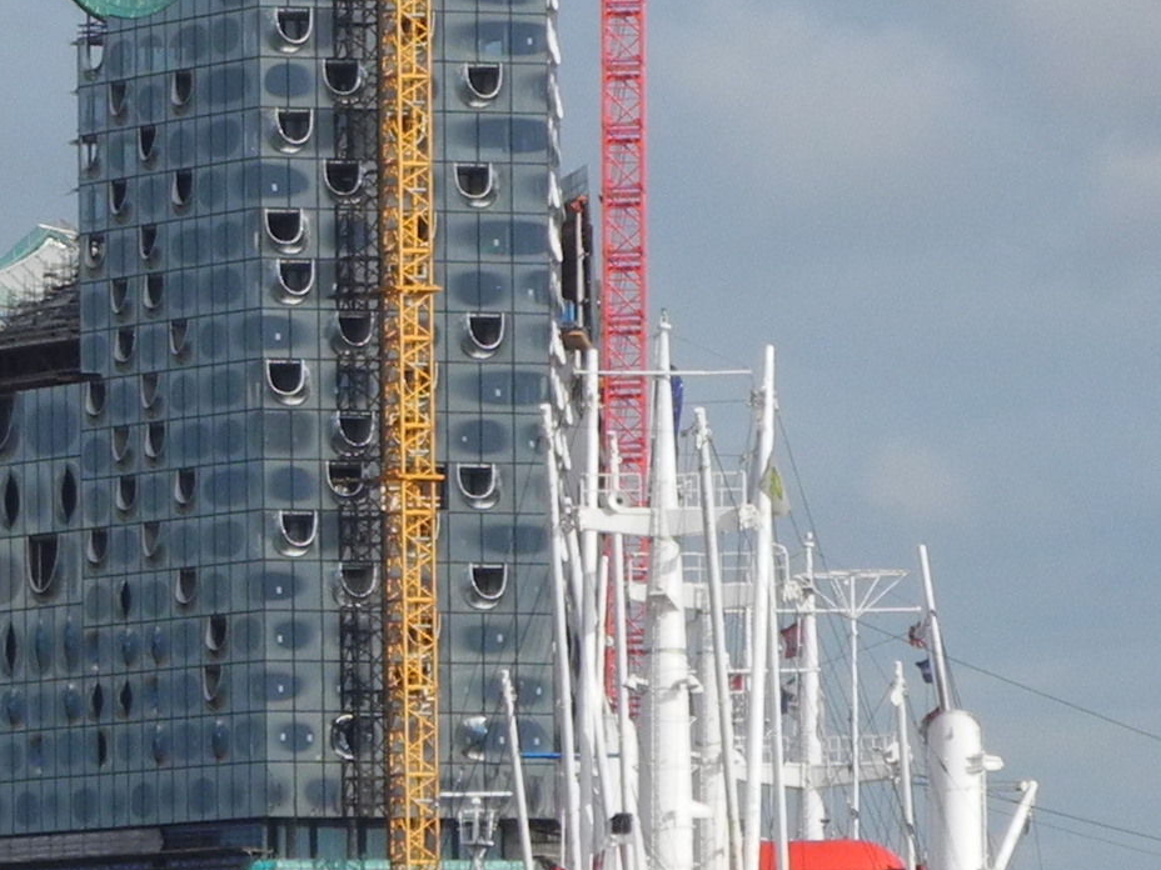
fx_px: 15696
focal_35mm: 468
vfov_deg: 3.2
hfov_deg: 4.2
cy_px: 586
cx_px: -771
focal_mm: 25.4
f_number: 4.5
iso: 100
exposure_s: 1/962
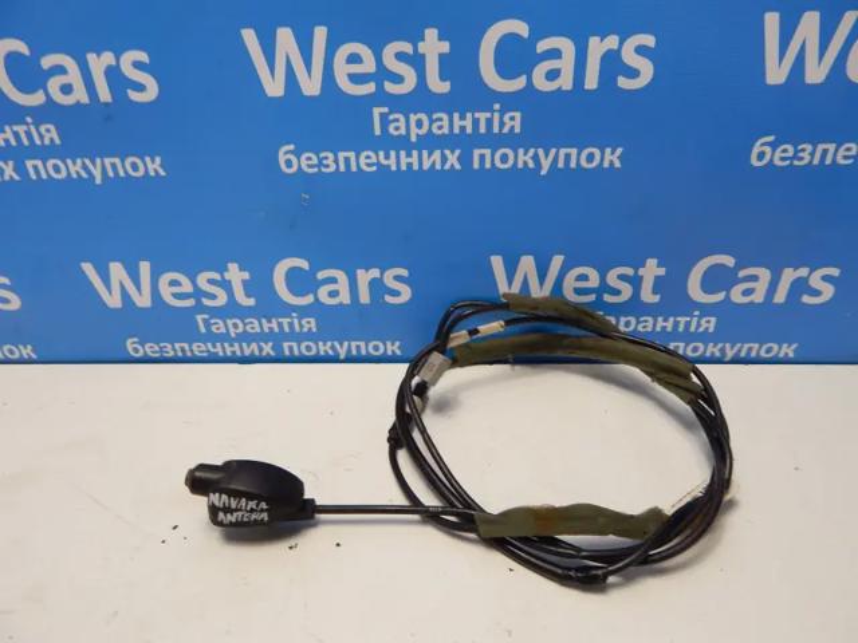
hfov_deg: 73.9
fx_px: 570
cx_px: 429
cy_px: 322
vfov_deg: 58.9
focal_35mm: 23
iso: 140
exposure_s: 1/30
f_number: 3
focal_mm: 4
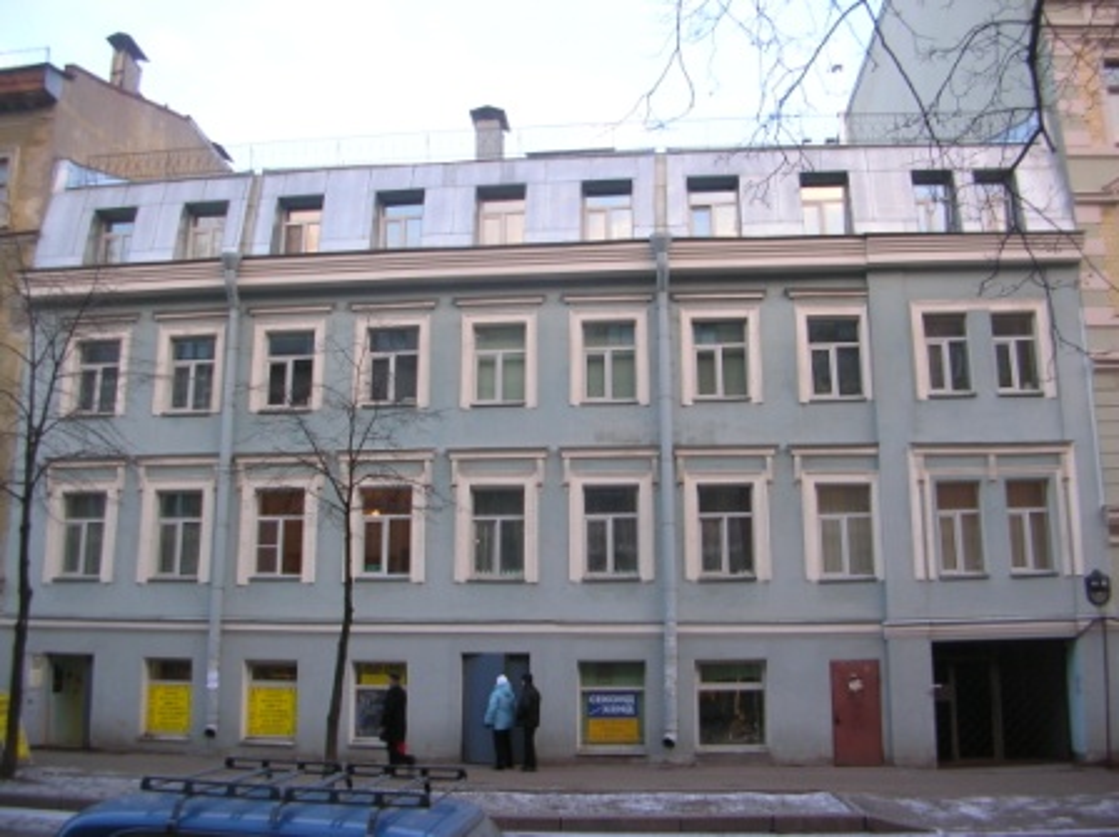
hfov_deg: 52.7
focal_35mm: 35
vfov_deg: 40.6
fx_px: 1130
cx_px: 560
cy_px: 418
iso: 50
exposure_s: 1/38.7
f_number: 2.8
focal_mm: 5.8
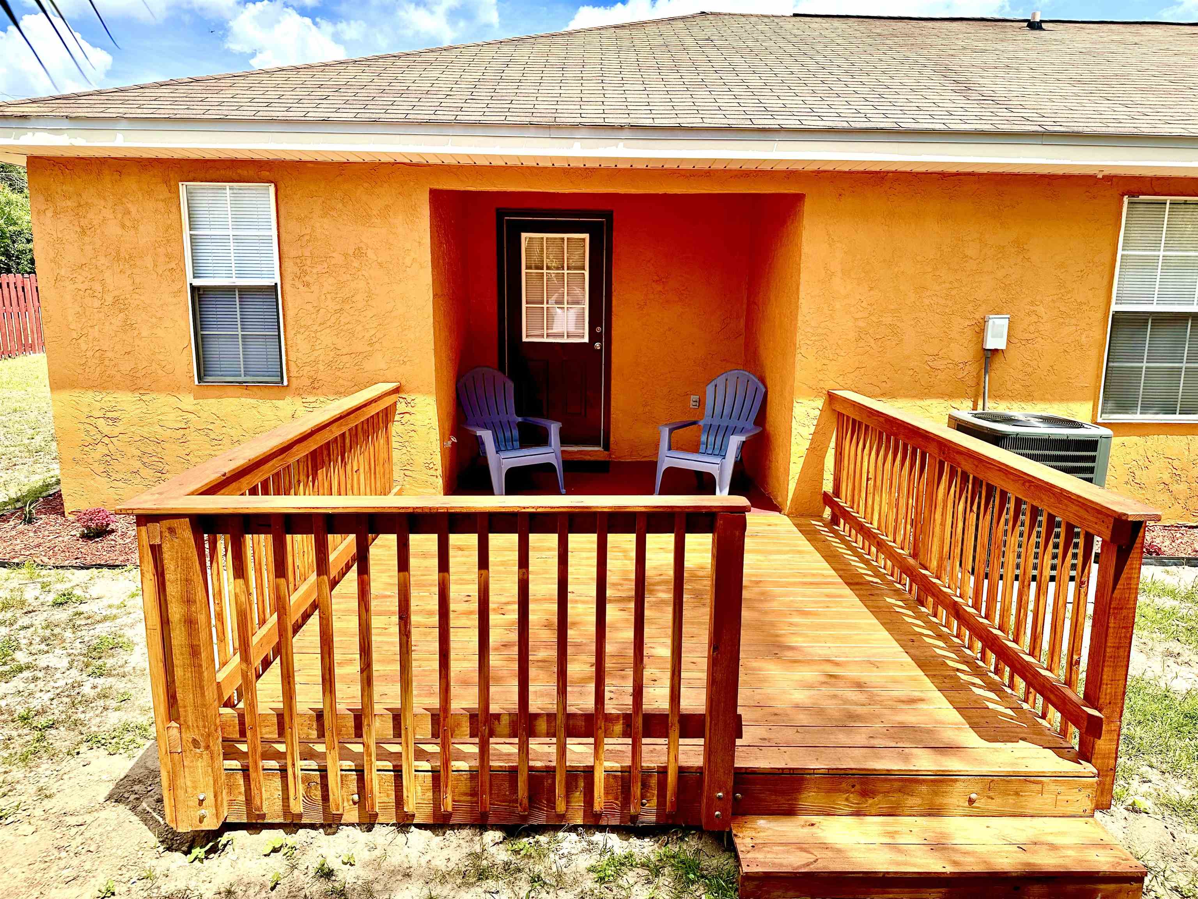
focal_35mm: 24
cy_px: 450
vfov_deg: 56.8
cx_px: 599
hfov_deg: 71.6
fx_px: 831
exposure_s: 1/2469
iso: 80
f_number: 1.78
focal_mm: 6.86
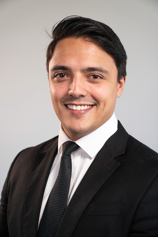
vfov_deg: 28.8
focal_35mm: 70
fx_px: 461
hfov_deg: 19.5
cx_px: 79
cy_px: 118
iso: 250
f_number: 3.5
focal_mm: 70
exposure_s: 1/80
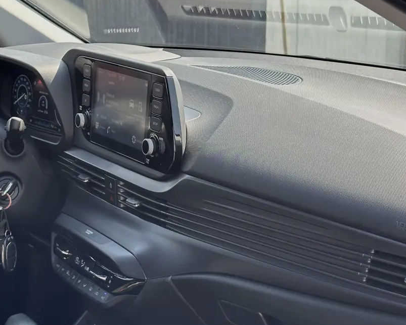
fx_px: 1010
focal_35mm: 84
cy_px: 225
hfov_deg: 22.7
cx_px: 190
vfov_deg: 18.2
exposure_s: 1/426
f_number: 1.78
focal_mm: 6.86
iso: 64
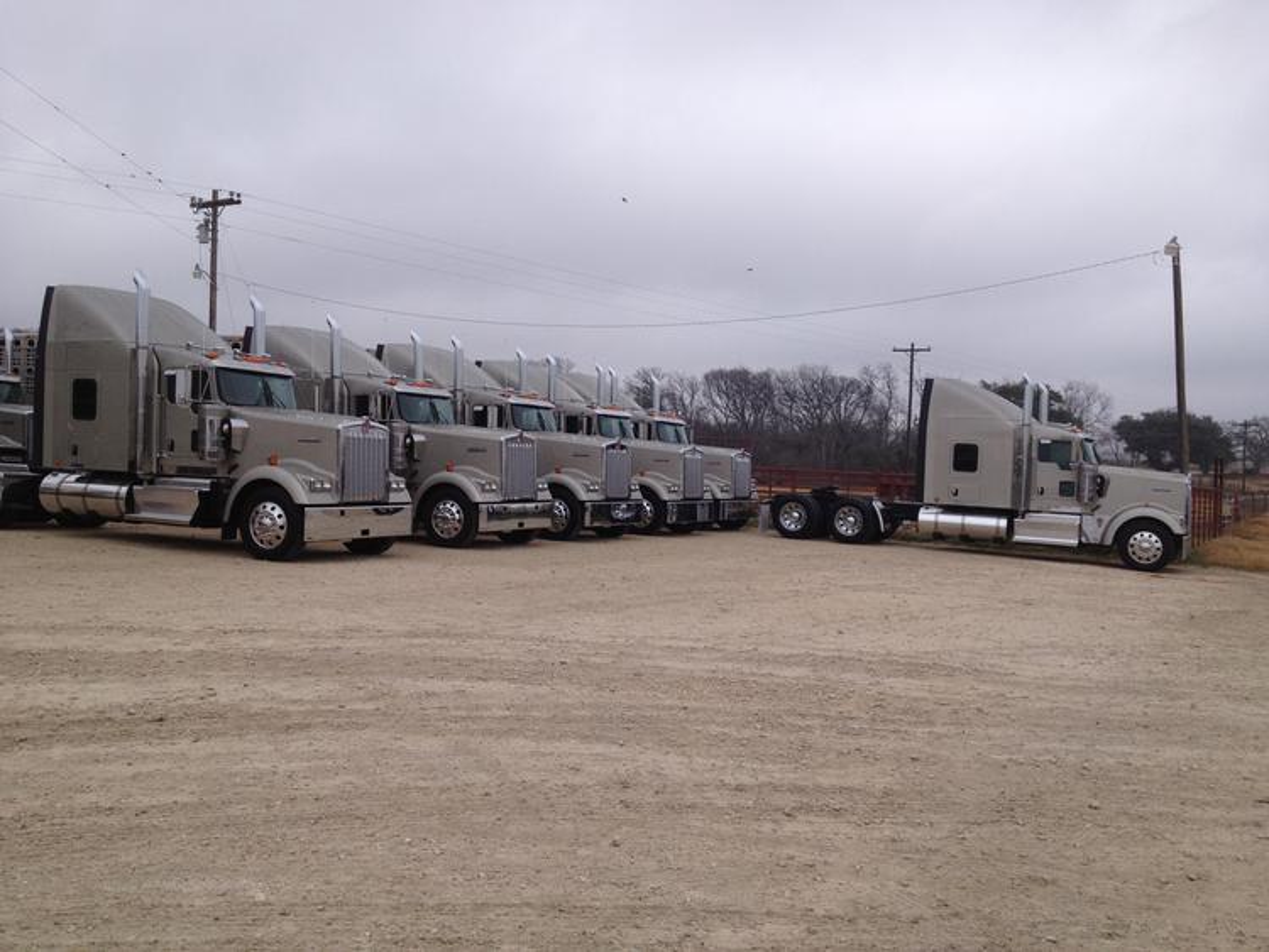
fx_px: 1283
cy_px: 476
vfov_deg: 40.7
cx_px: 634
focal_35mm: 35
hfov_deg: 52.6
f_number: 2.4
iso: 50
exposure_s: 1/836
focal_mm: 4.28
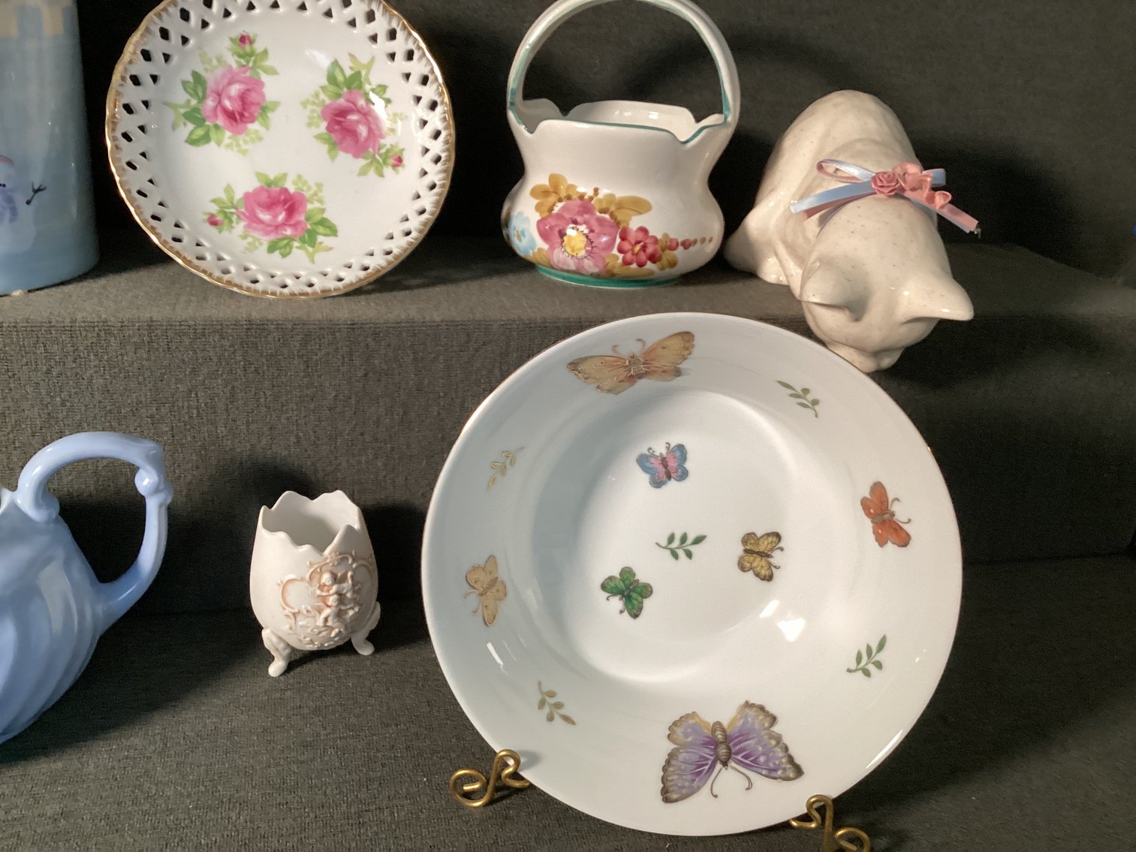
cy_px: 426
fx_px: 1017
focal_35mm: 31
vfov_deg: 45.4
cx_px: 568
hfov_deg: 58.3
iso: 200
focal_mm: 3.3
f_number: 2.4
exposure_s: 1/60
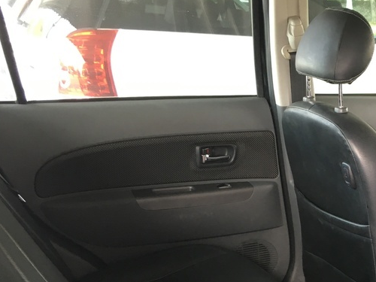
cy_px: 262
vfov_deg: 24.4
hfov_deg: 31.0
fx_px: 630
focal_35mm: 58
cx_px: 368
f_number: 2.2
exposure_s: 1/33
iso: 80
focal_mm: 4.15
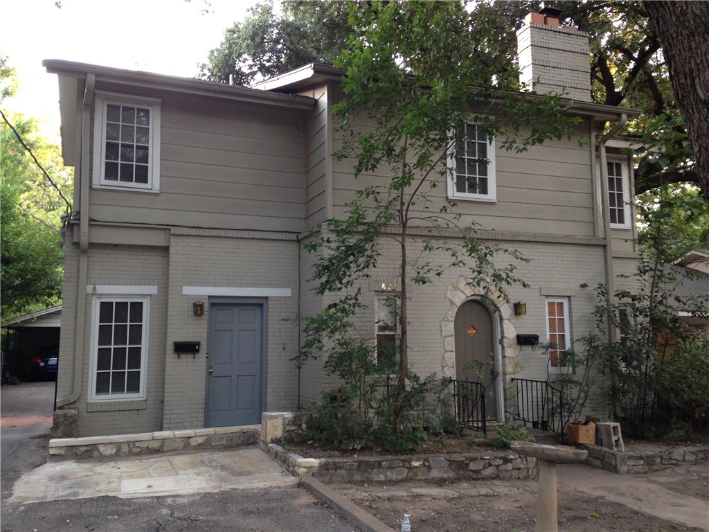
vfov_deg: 42.9
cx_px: 354
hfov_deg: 55.4
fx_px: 676
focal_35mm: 33
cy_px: 266
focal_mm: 4.12
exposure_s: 1/20
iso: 80
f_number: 2.4
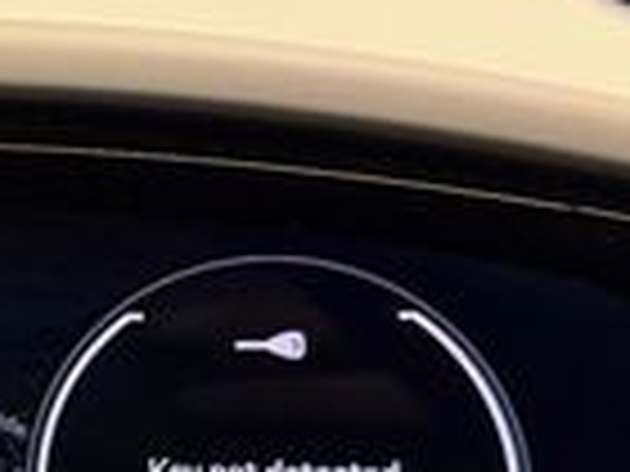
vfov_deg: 13.5
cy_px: 256
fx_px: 2002
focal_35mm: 110
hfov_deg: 16.1
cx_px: -364
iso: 200
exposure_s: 1/120
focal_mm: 6.76
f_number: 1.78
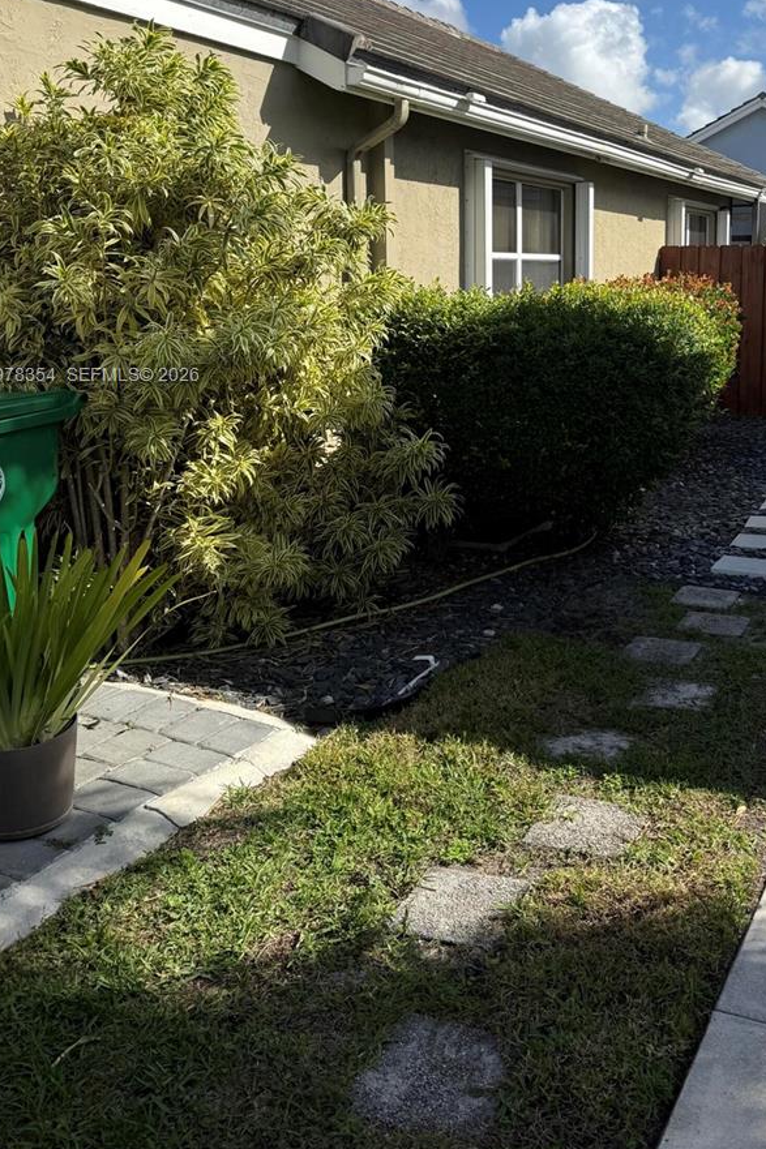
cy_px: 377
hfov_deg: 38.2
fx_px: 1086
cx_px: 545
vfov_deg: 54.6
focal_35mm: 34
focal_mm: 6.76
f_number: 1.78
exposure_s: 1/4673
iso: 80
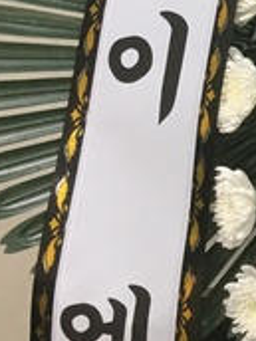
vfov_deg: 13.7
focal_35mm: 135
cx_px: 508
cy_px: -174
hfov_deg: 10.2
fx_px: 1331
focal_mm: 4.15
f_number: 2.2
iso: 32
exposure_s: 1/30
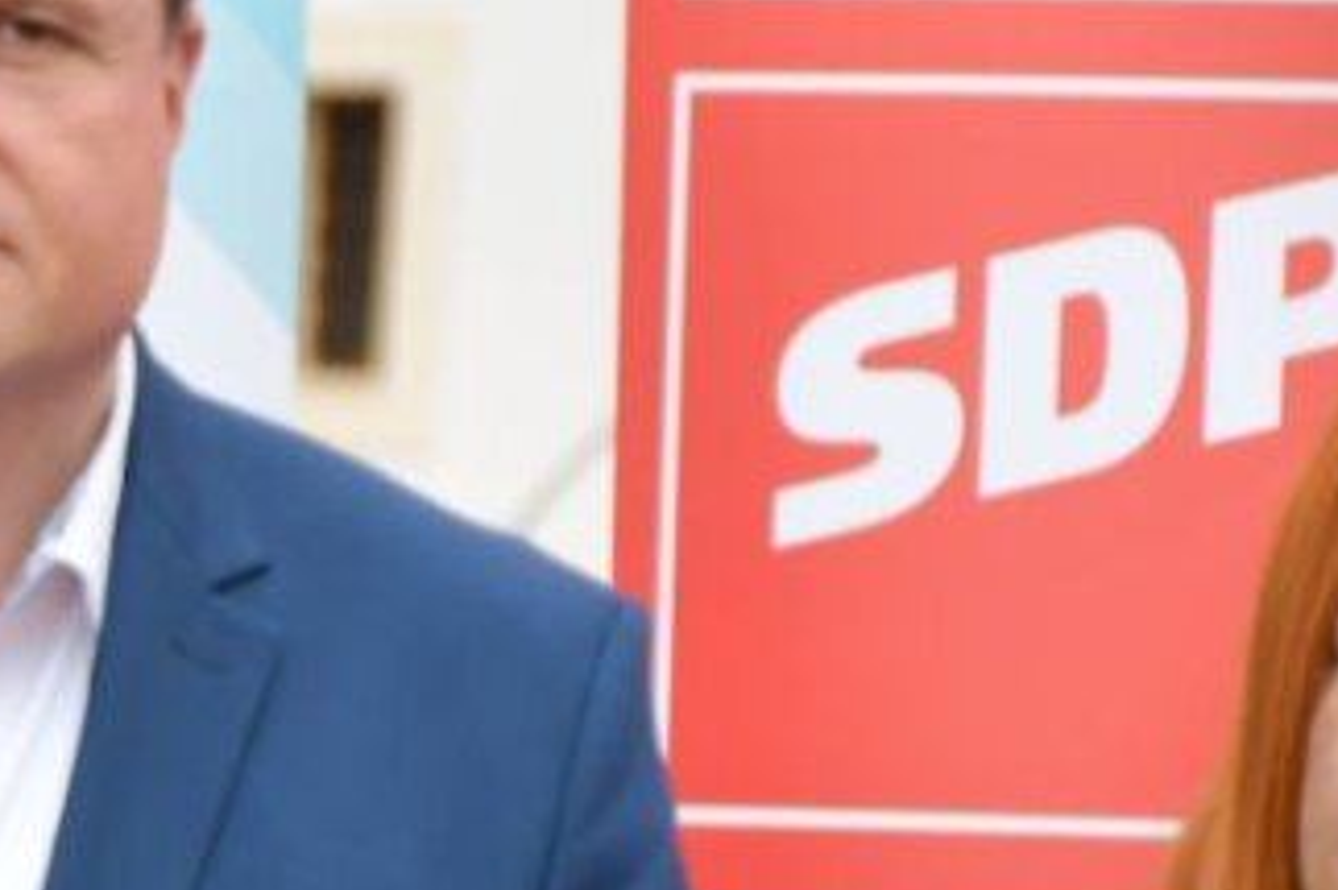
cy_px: 1470
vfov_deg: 3.5
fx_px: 14338
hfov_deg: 5.3
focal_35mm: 386
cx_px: -1214
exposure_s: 1/250
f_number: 5.6
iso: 360
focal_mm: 66
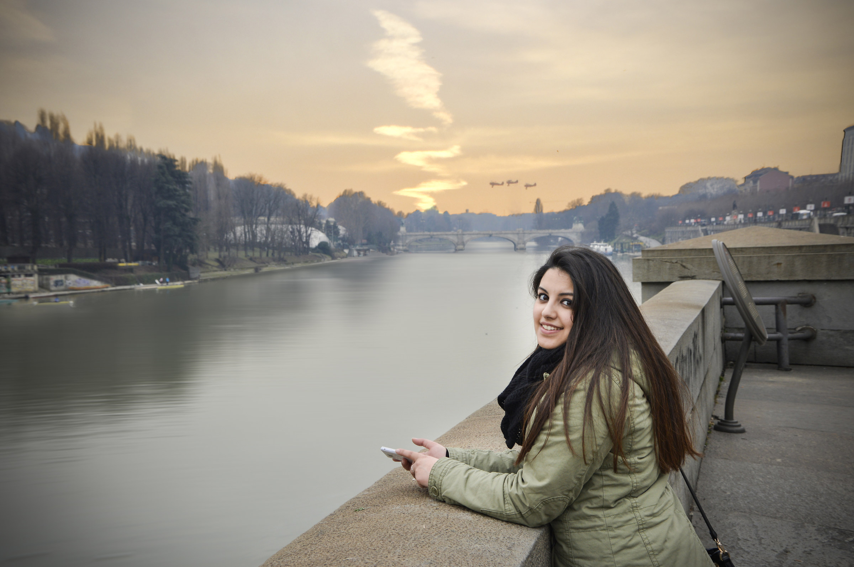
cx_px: 427
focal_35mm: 51
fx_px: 1209
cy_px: 284
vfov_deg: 26.4
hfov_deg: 38.9
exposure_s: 1/80
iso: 100
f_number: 8
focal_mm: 34
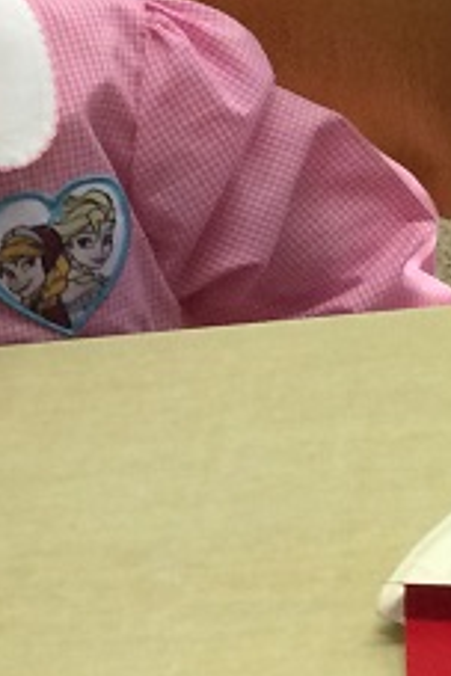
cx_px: 1000
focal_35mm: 132
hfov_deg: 9.5
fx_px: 2480
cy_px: -222
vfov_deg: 14.8
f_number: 2.2
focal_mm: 4.15
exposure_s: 1/33
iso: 200
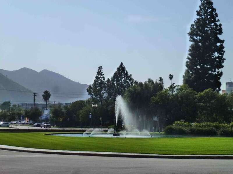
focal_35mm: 89
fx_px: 599
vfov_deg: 16.6
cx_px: 116
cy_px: 87
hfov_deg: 22.0
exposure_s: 1/1600
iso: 250
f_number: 4.9
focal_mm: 16
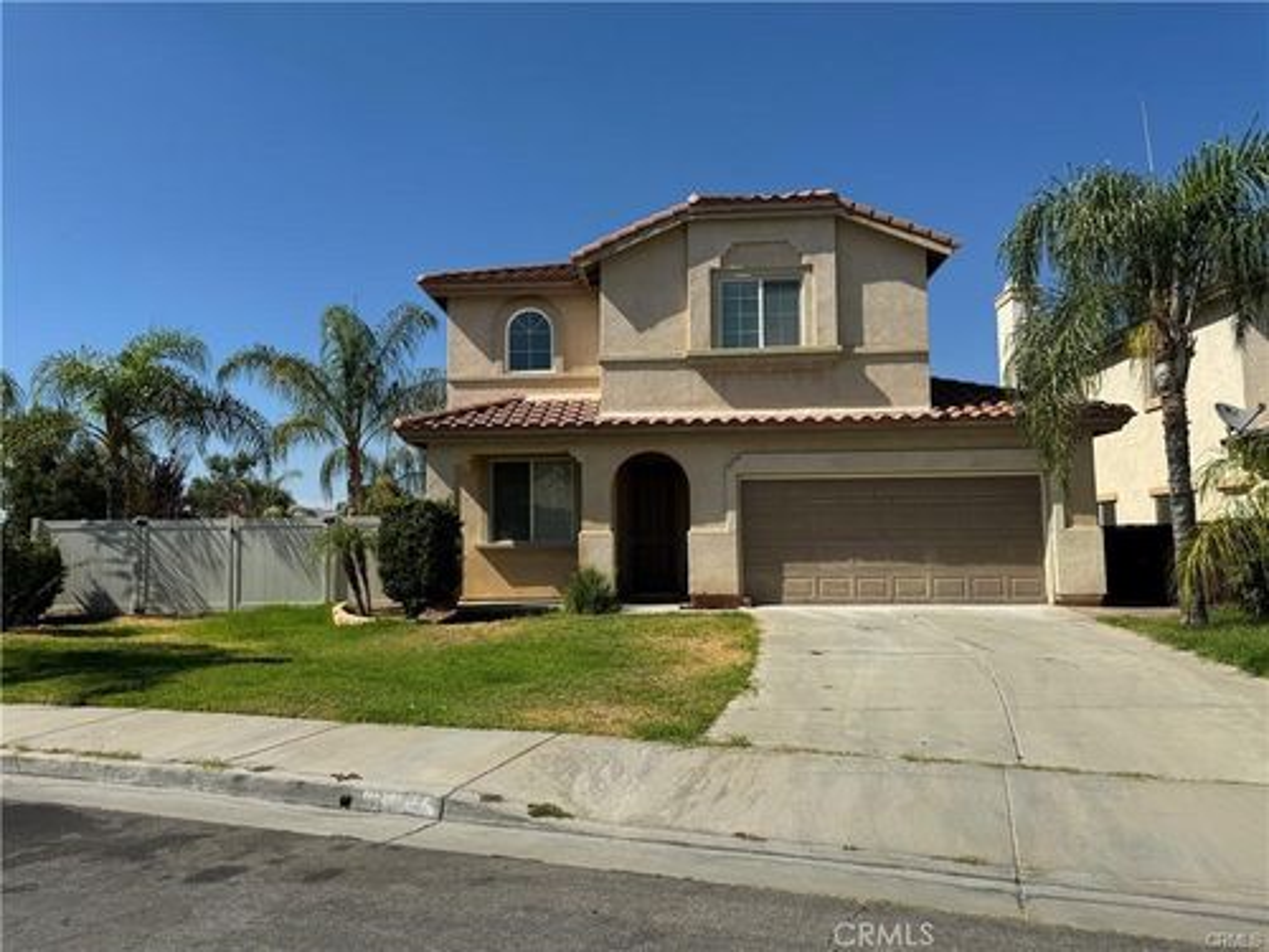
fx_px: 880
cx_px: 634
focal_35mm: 24
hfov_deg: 71.6
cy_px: 476
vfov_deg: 56.8
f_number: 1.78
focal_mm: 6.76
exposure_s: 1/5814
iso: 80
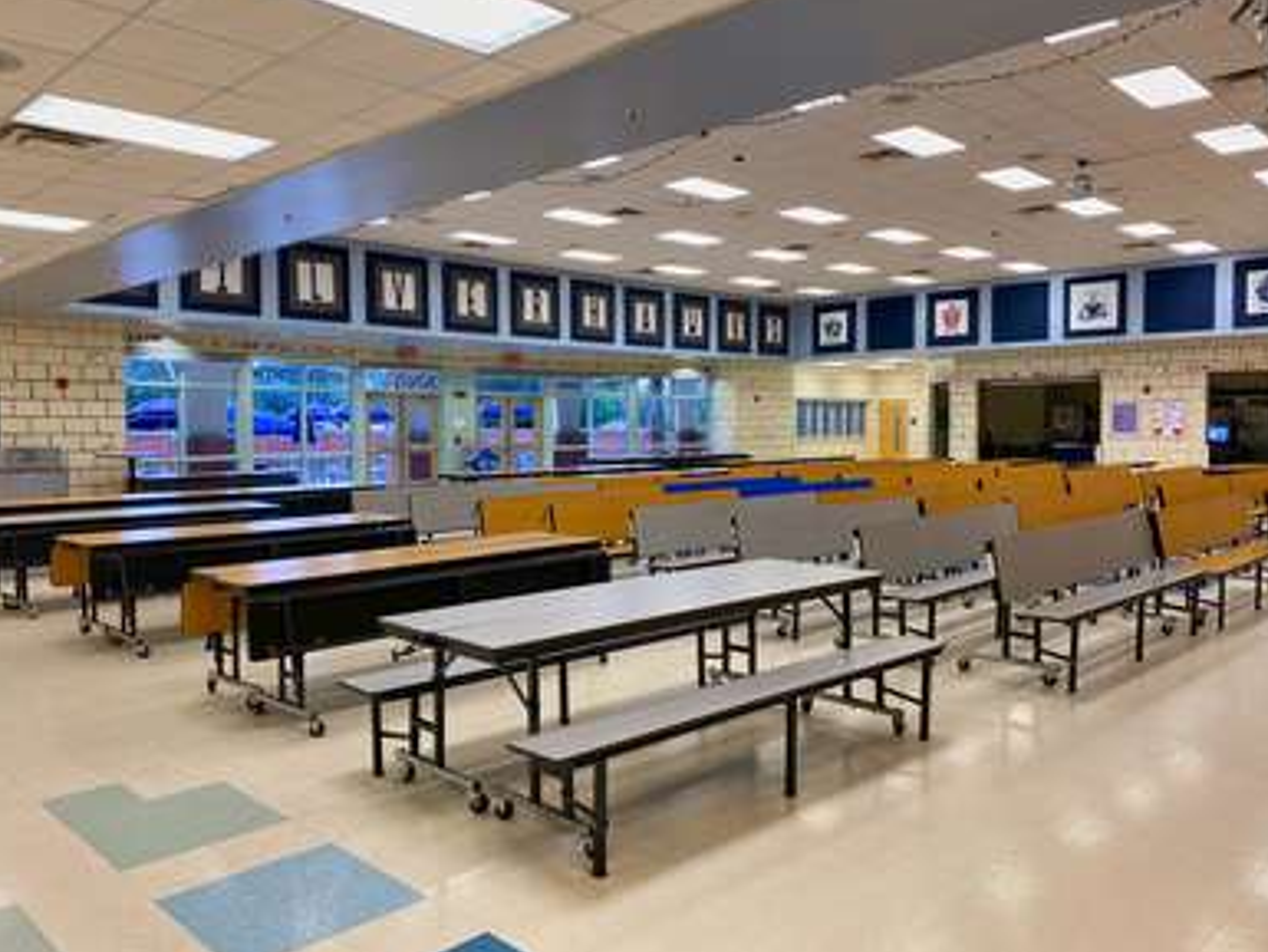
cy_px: 471
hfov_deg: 65.3
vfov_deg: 51.4
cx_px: 622
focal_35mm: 27
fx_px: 989
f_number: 1.8
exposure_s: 1/60
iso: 64
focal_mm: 4.25
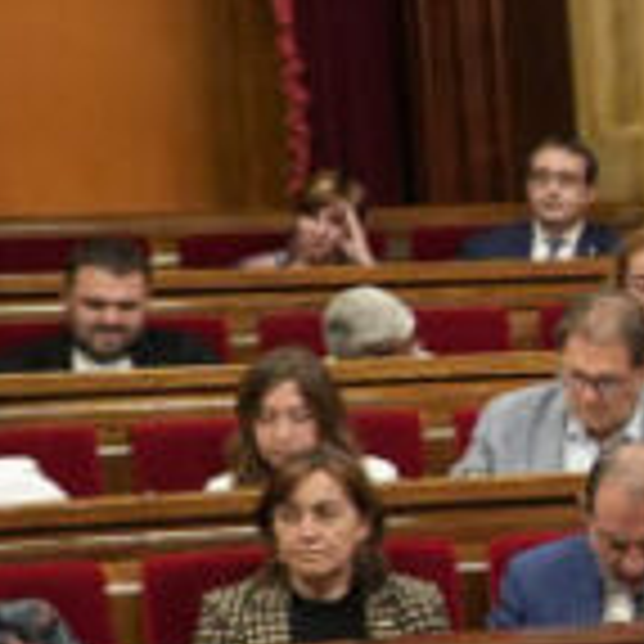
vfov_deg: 9.9
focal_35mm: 176
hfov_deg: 8.0
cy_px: 509
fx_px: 3704
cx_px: 2157
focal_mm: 24
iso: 3200
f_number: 4
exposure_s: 1/160
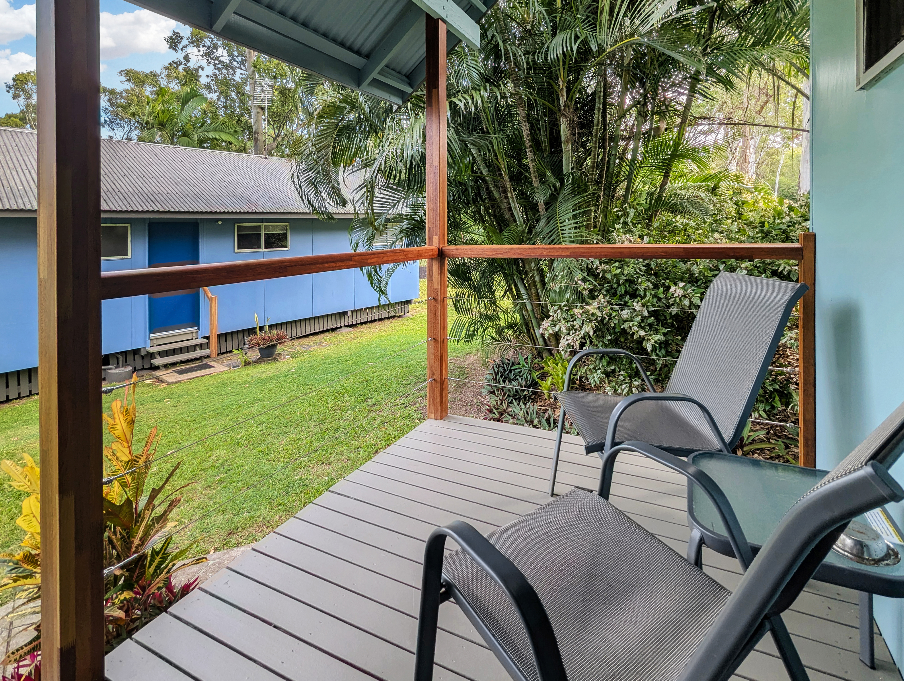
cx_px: 452
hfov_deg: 94.4
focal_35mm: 16
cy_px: 340
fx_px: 418
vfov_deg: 78.2
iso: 44
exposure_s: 1/322
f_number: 2.2
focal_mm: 2.35
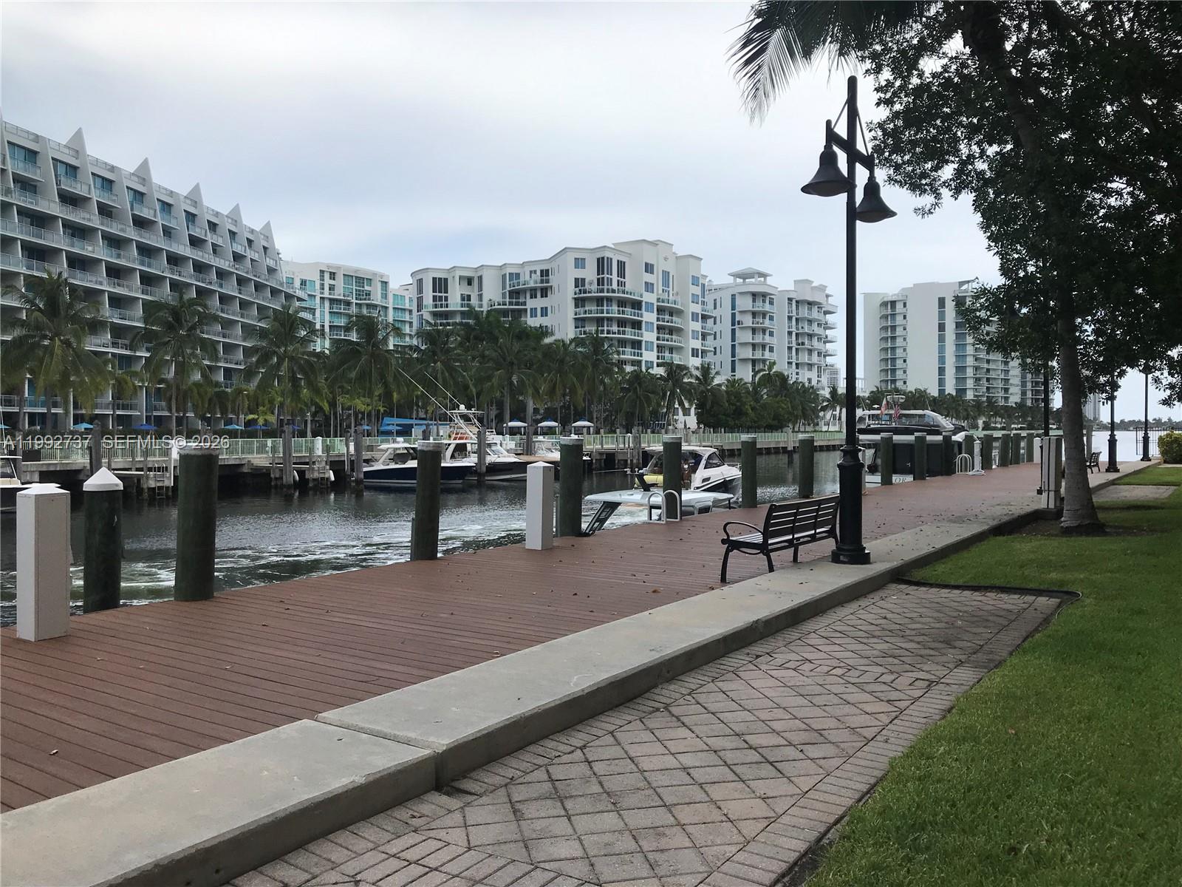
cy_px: 444
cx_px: 591
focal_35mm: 28
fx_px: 956
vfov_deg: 49.7
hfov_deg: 63.4
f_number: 1.8
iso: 20
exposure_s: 1/2283
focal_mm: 3.99
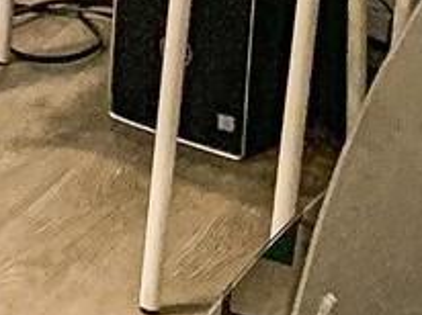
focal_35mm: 202
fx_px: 2460
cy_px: -585
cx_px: -922
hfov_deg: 8.1
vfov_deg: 6.7
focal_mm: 4.25
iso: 160
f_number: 1.8
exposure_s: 1/60
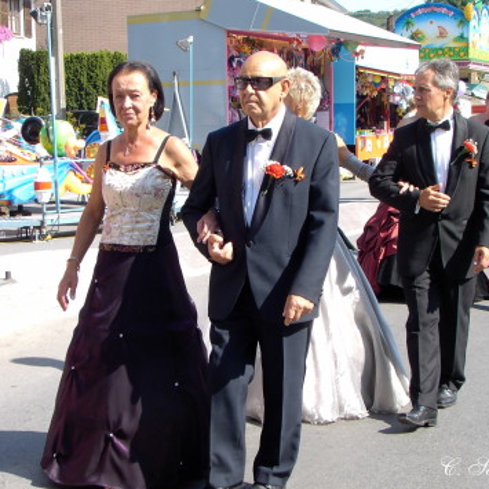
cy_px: 245
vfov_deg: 23.4
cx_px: 231
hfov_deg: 23.4
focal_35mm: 74
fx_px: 1183
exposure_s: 1/180
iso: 70
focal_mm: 9.5
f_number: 4
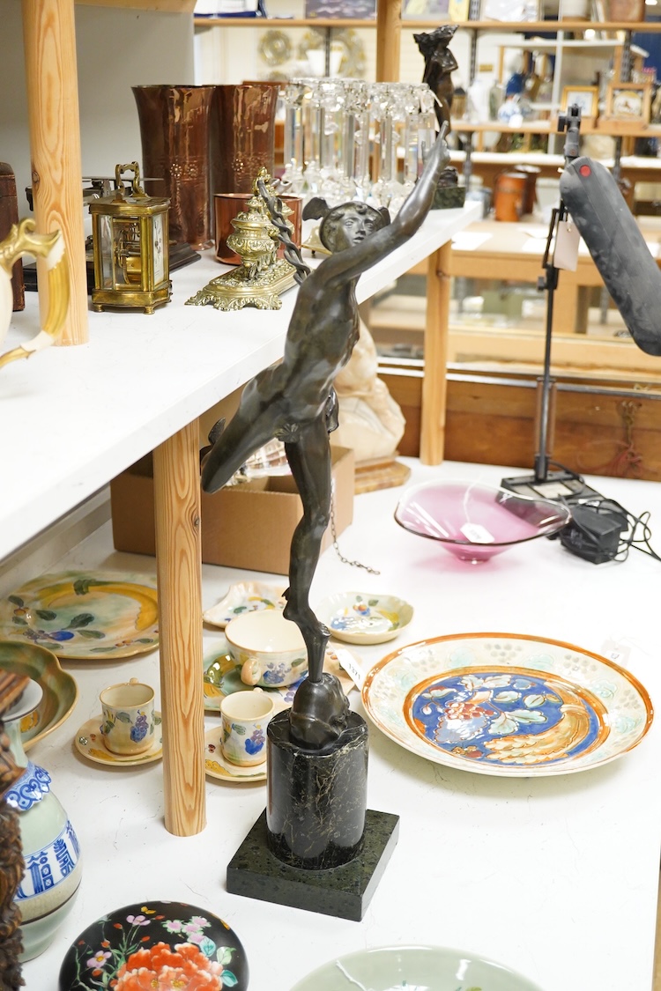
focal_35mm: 45
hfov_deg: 29.9
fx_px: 1239
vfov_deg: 43.6
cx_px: 330
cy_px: 496
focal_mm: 30
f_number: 4
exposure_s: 1/160
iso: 2500
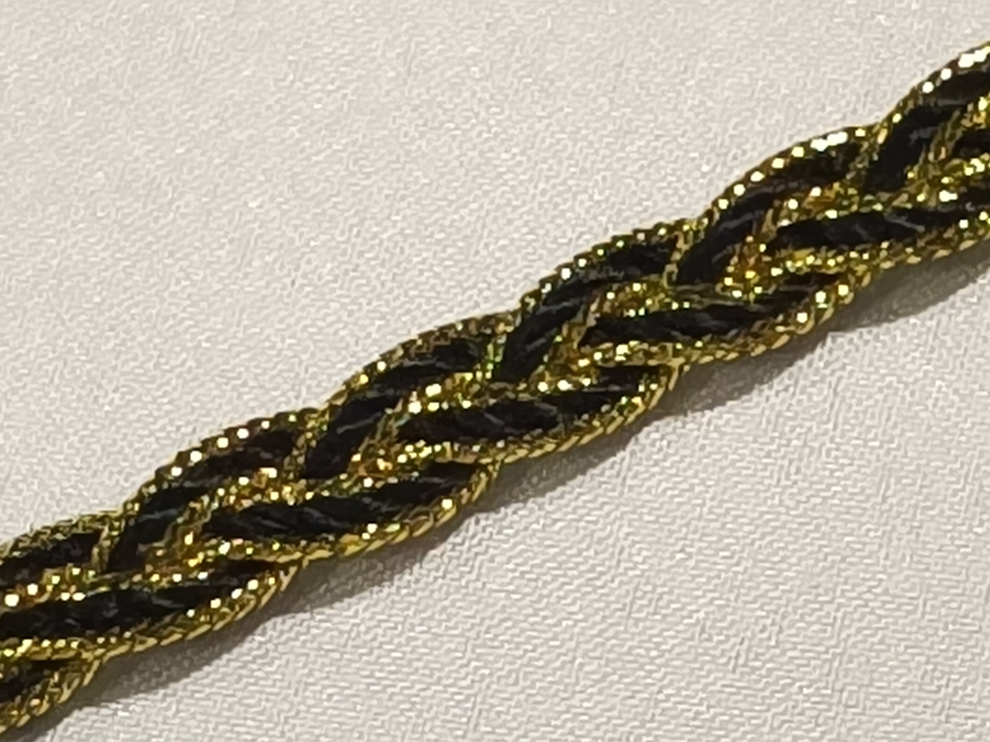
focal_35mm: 185
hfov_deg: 10.7
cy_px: 371
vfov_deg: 8.0
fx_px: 5291
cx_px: 495
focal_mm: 6.57
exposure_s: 1/2421
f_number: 1.6
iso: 2000
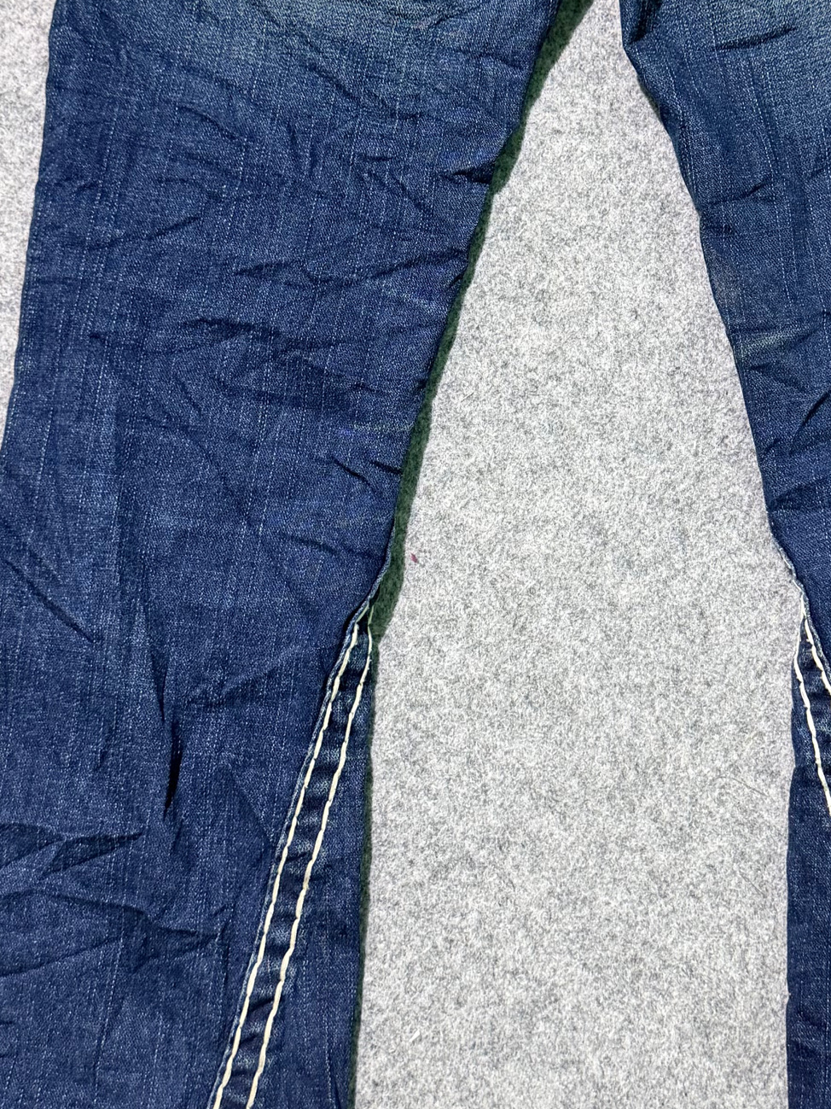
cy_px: 470
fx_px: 1857
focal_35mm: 58
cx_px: 602
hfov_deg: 25.0
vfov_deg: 33.2
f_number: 1.78
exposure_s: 1/50
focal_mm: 6.76
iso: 250
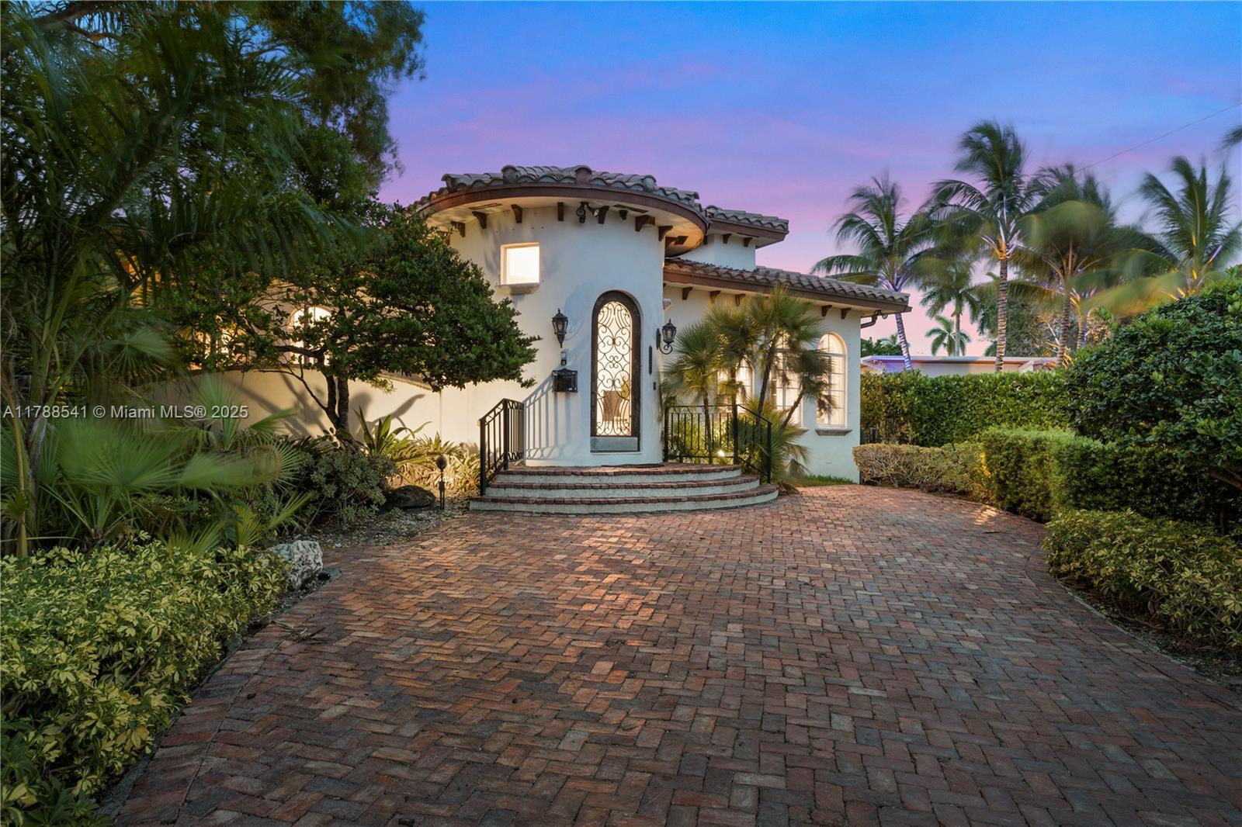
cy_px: 414
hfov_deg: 78.6
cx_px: 621
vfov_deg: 57.2
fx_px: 759
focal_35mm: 22
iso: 250
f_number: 9
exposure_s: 15
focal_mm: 22
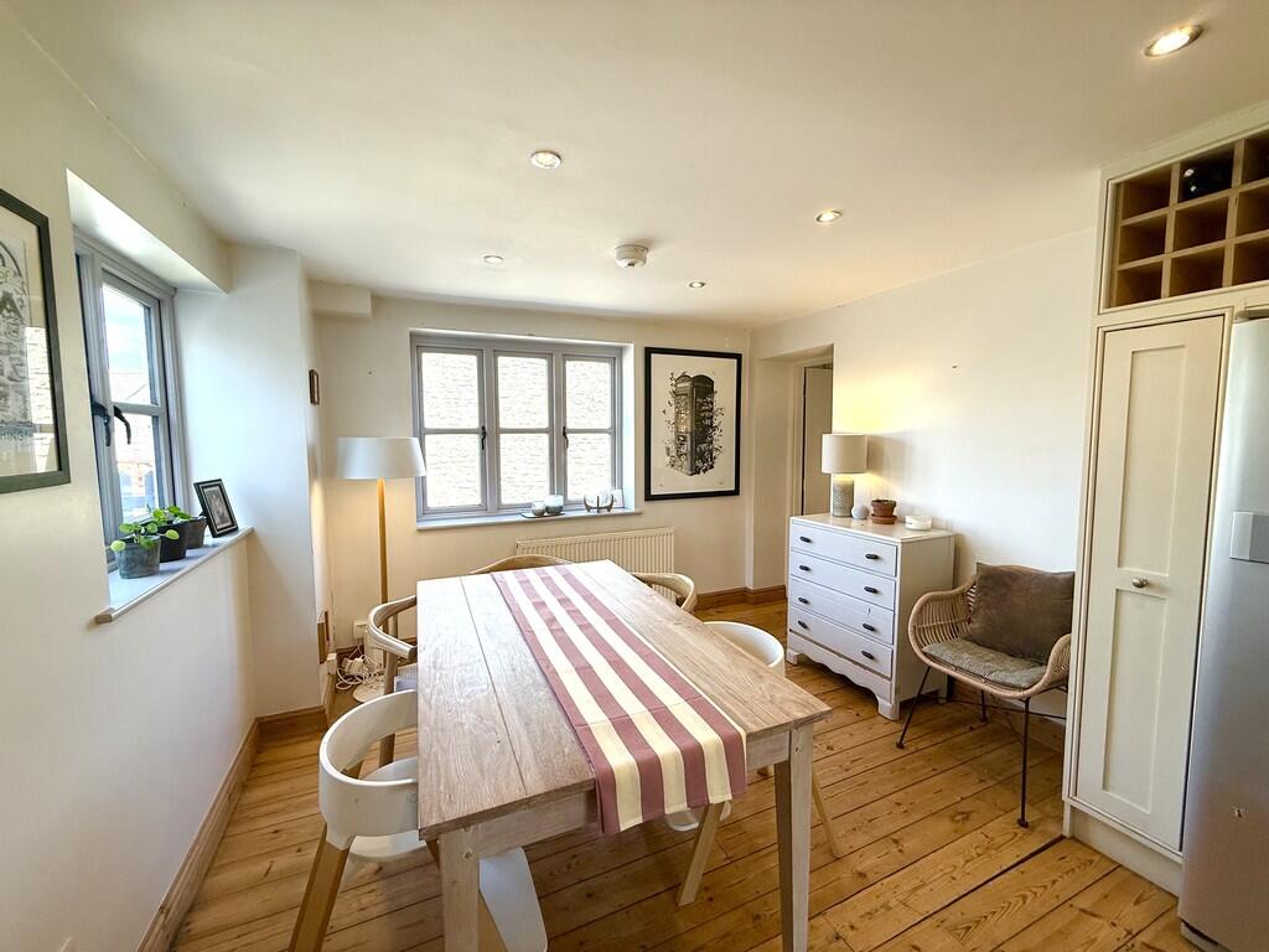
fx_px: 513
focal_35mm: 14
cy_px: 476
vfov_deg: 85.7
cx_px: 634
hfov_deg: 102.1
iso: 64
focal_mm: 2.22
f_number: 2.2
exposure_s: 1/114
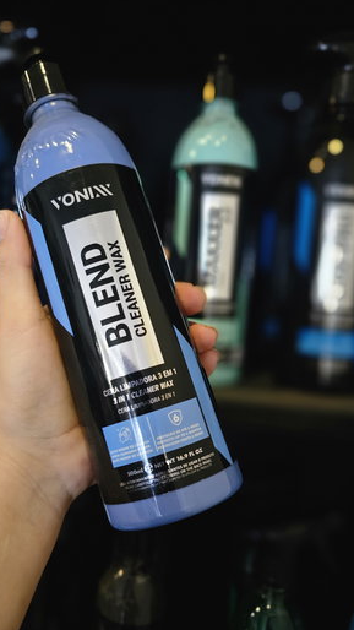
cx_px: 138
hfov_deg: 44.1
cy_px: 322
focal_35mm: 26
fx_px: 434
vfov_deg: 71.9
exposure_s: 1/25
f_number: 1.7
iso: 800
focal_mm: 6.3
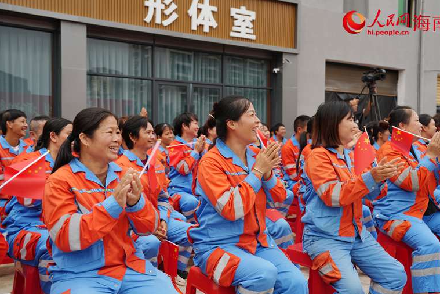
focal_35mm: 39
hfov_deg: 49.5
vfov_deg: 34.2
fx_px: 477
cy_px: 154
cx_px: 230
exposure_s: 1/125
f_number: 4.5
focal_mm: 37
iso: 64
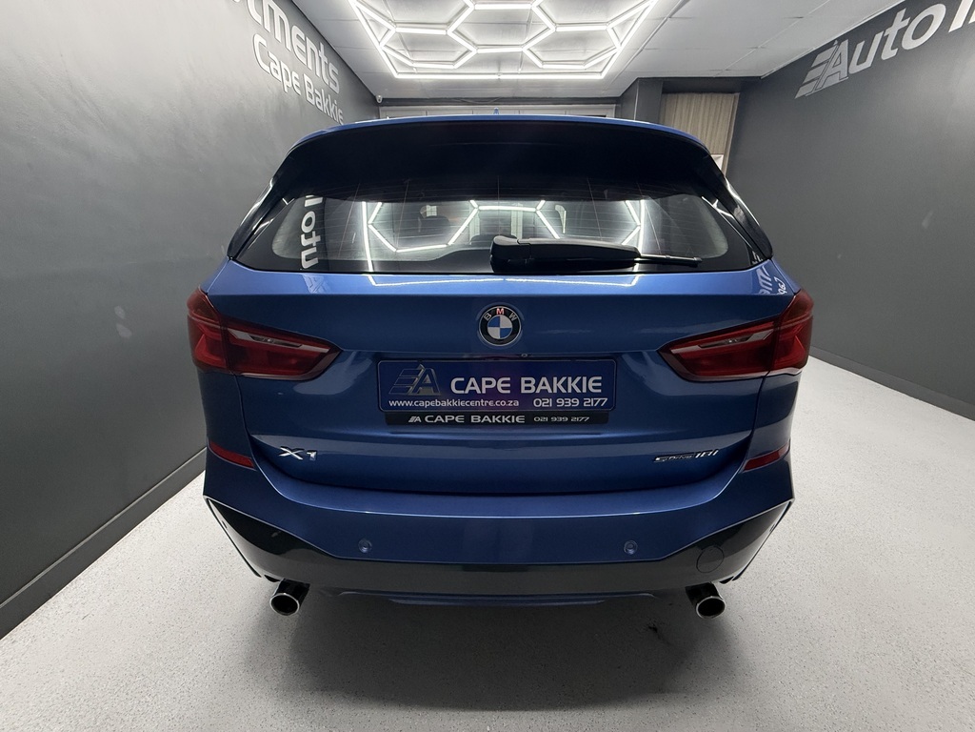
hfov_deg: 102.1
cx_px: 488
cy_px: 366
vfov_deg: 85.7
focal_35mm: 14
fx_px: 394
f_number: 2.2
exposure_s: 1/100
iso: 320
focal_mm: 2.22
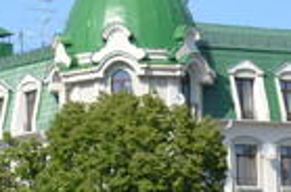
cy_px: 465
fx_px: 2436
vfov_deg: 4.4
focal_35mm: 302
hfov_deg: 6.8
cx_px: 82
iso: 400
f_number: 5.6
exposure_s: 1/1600
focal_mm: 32
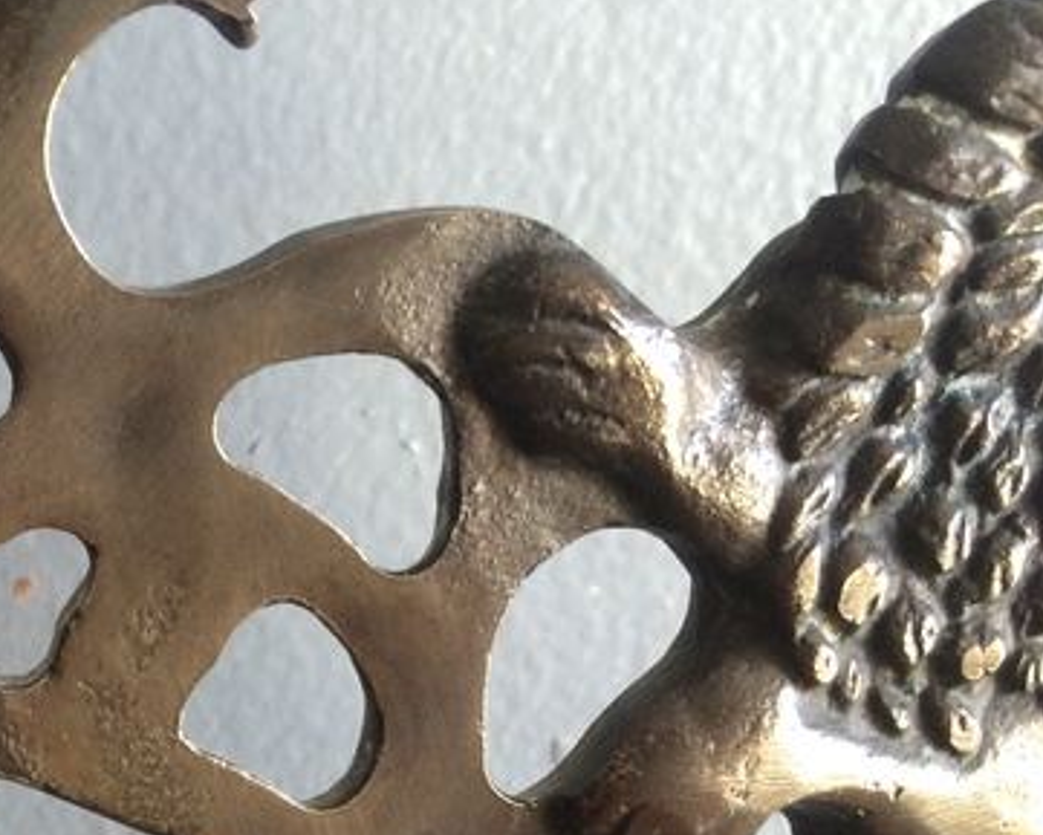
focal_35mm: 73
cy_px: 961
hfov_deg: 24.1
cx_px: -150
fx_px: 2254
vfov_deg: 19.9
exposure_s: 1/30
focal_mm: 4.12
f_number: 2.2
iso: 80
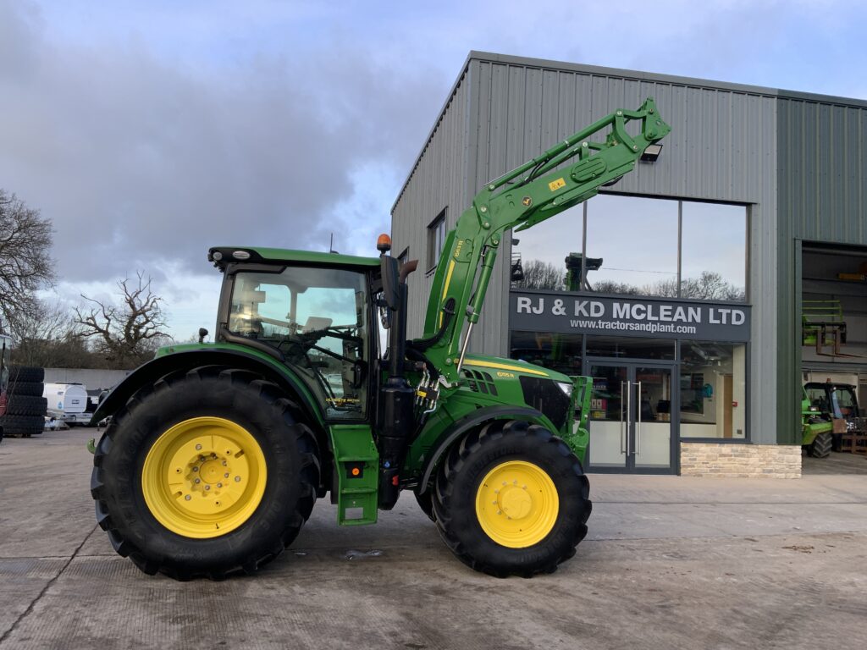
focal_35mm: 29
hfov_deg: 61.7
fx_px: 726
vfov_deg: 48.2
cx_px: 434
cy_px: 325
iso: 16
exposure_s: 1/342
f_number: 1.8
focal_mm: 3
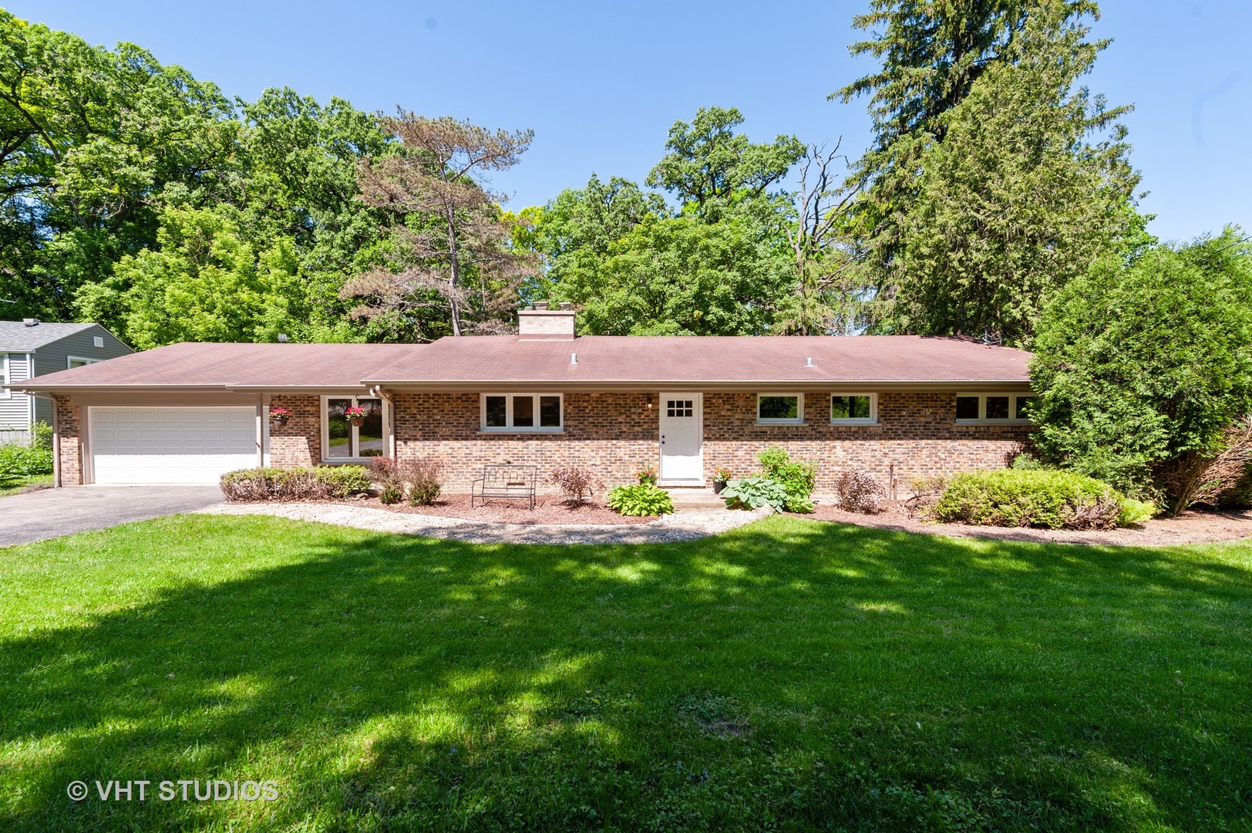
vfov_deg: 81.1
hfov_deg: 104.3
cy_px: 416
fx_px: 486
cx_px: 626
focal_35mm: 14
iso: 200
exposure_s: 1/160
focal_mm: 14
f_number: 8
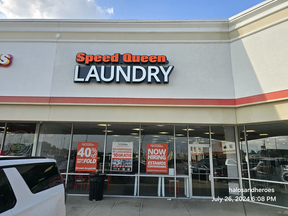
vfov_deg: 58.9
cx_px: 144
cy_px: 108
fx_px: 191
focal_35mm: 23
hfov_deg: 73.9
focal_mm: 6.3
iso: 12
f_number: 1.7
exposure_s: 1/533
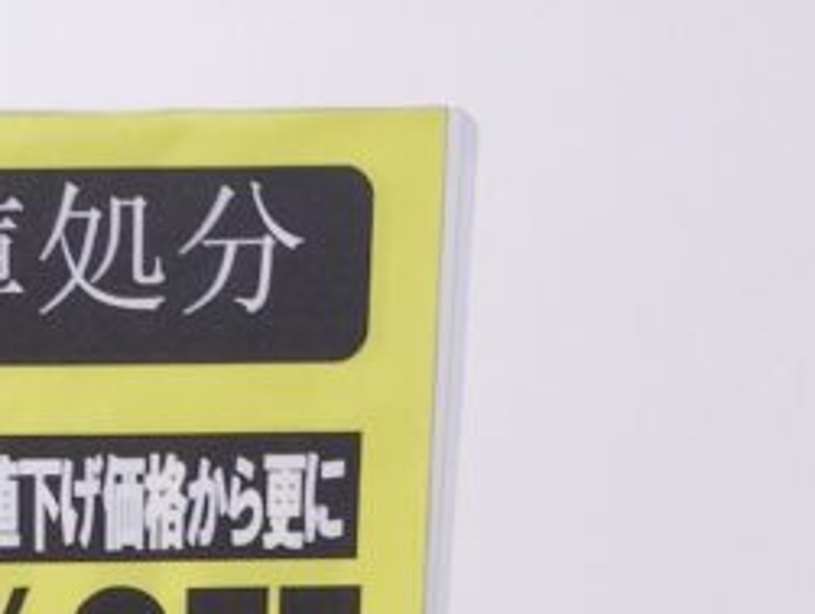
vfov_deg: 9.4
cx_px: -39
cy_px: 1403
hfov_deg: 13.6
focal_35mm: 143
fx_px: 3372
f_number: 1.8
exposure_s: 1/50
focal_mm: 4.27
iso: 347
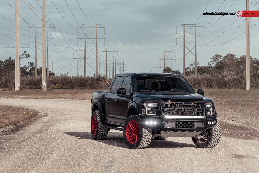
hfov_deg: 18.4
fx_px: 799
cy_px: 86
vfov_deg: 12.3
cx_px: 130
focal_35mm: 111
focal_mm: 111
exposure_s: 1/60
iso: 100
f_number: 8
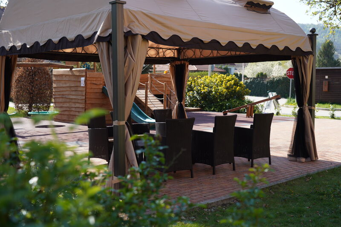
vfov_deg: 30.5
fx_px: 417
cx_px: 170
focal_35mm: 44
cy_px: 114
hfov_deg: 44.5
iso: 100
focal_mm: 44
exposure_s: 1/200
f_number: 5
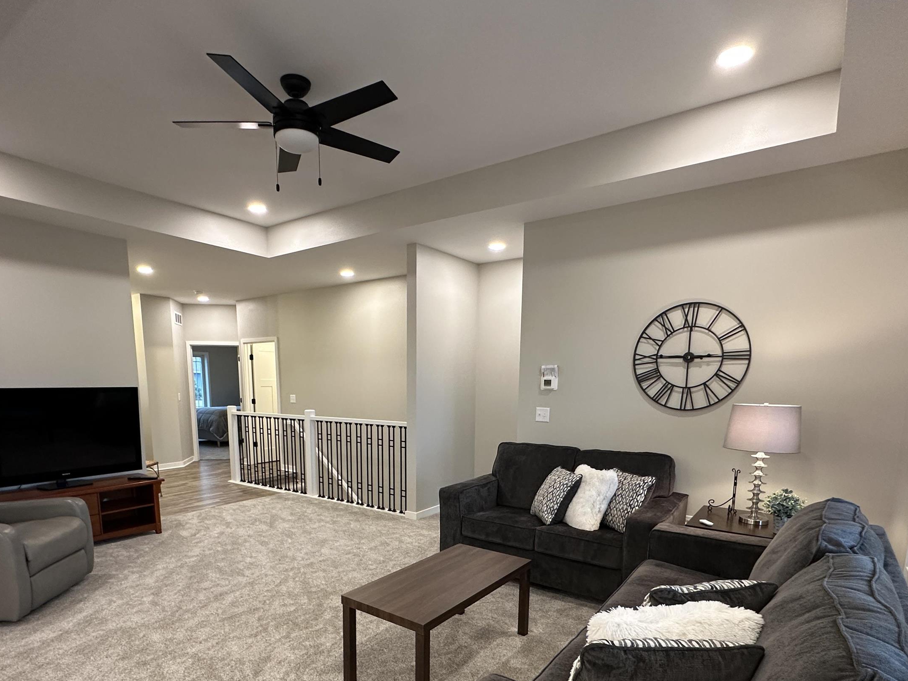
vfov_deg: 63.8
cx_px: 424
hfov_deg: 81.6
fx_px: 525
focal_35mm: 20
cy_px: 469
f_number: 2.2
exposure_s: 1/60
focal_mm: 2.22
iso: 200
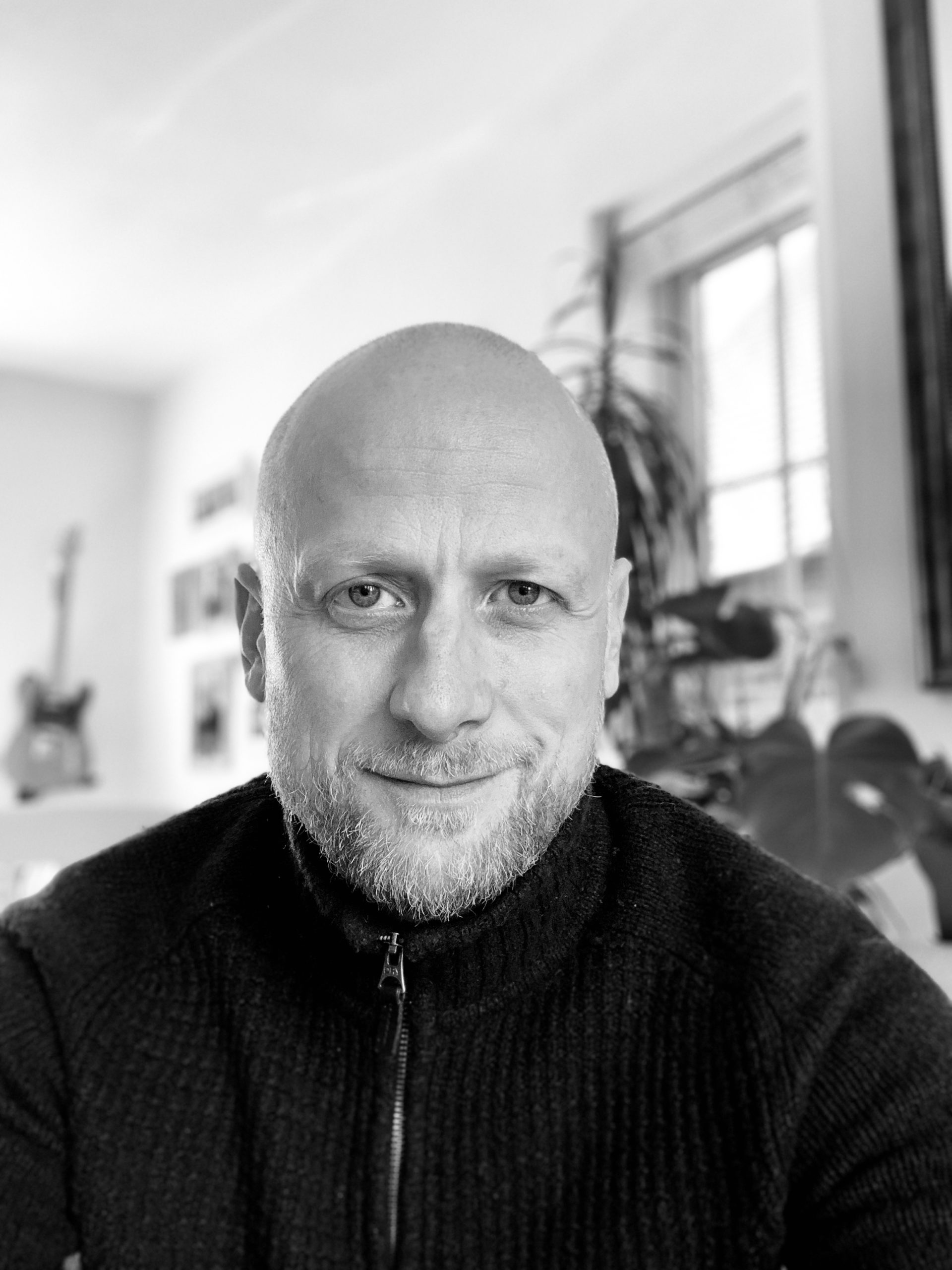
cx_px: 476
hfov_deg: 44.2
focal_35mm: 32
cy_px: 635
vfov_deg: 56.8
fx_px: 1173
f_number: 2.2
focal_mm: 2.87
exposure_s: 1/60
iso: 100
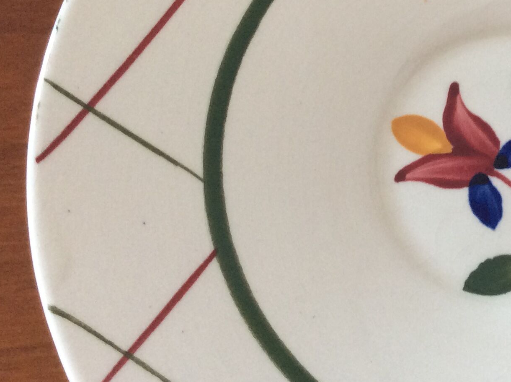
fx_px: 1002
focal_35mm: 68
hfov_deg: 27.5
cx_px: 466
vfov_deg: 21.4
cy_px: 115
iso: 80
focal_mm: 3.3
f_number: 2.4
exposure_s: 1/25
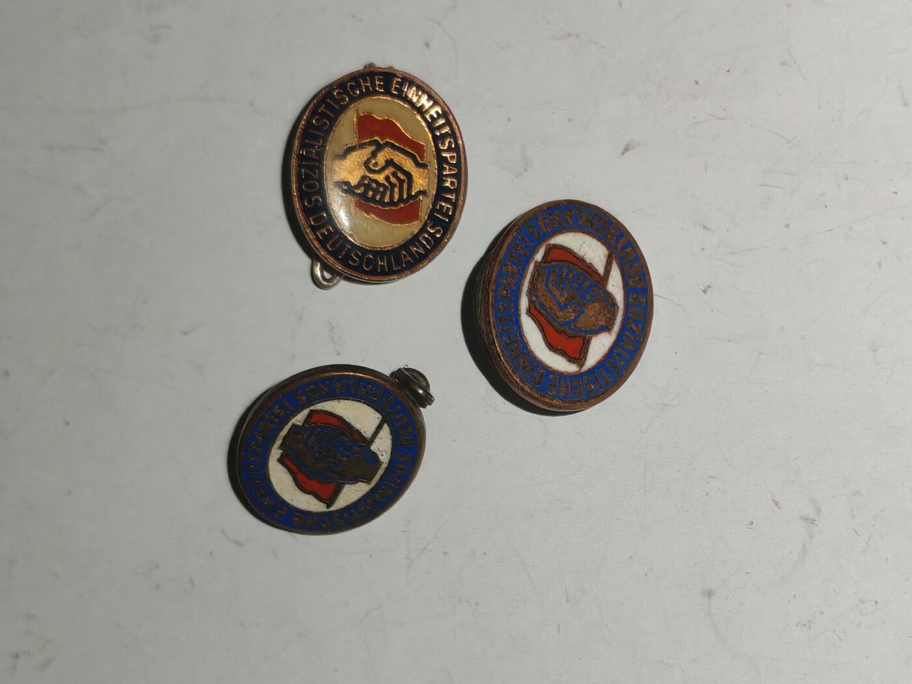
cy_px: 342
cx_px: 456
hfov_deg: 22.8
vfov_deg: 17.2
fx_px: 2266
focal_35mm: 86
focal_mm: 5.52
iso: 200
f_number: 1.95
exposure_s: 1/100
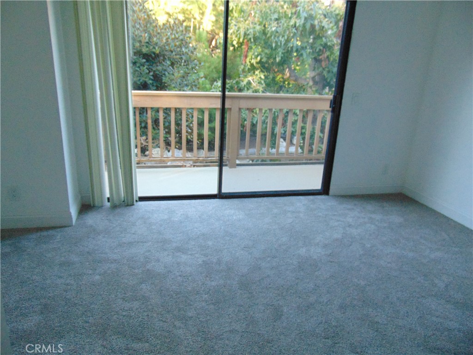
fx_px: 342
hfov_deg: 69.4
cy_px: 178
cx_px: 236
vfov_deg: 54.9
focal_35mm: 25
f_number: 3
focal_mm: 4.5
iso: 400
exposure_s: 1/80
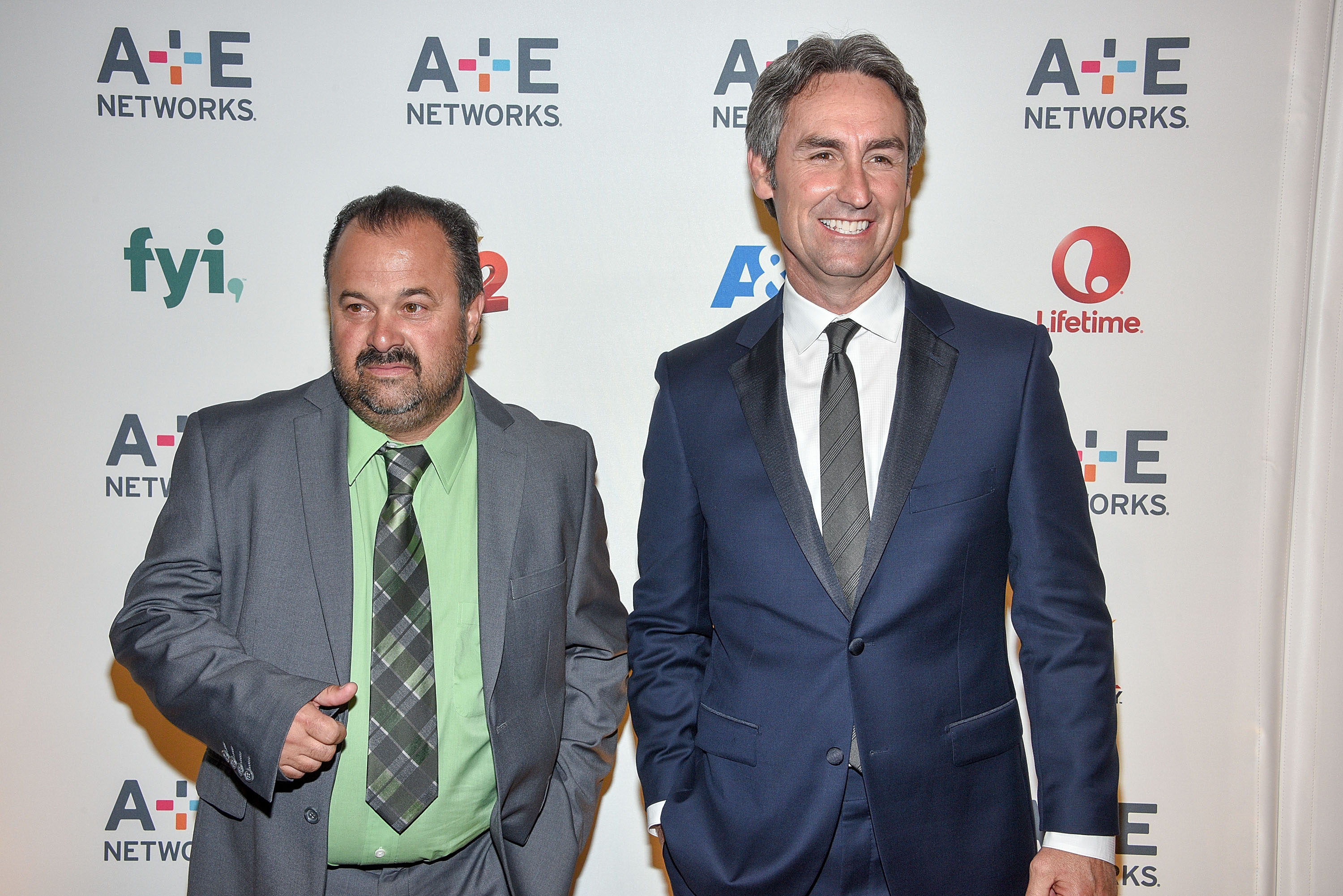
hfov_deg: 41.1
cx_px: 672
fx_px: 1791
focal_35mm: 48
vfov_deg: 28.1
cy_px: 448
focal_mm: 48
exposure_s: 1/250
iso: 800
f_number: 11
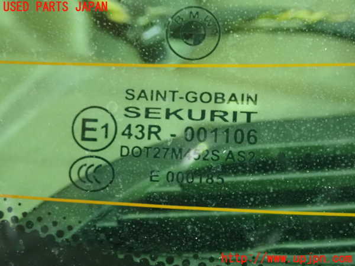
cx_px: 178
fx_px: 820
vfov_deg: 18.4
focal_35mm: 80
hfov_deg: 24.4
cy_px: 133
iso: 1600
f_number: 4.4
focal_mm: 14.41
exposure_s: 1/13
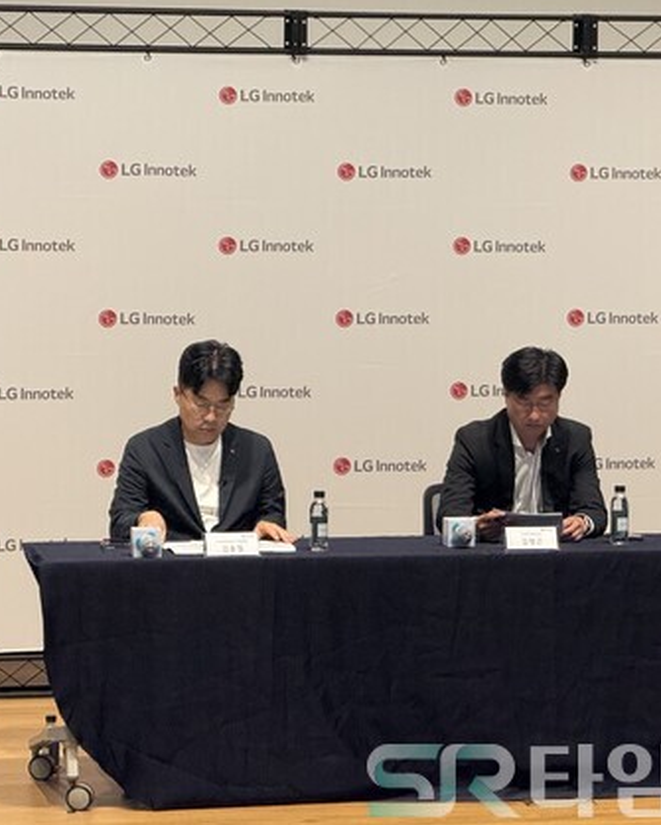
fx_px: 4104
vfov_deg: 11.5
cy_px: 405
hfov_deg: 9.2
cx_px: 533
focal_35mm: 168
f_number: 2.8
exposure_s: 1/60
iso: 250
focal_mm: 15.66
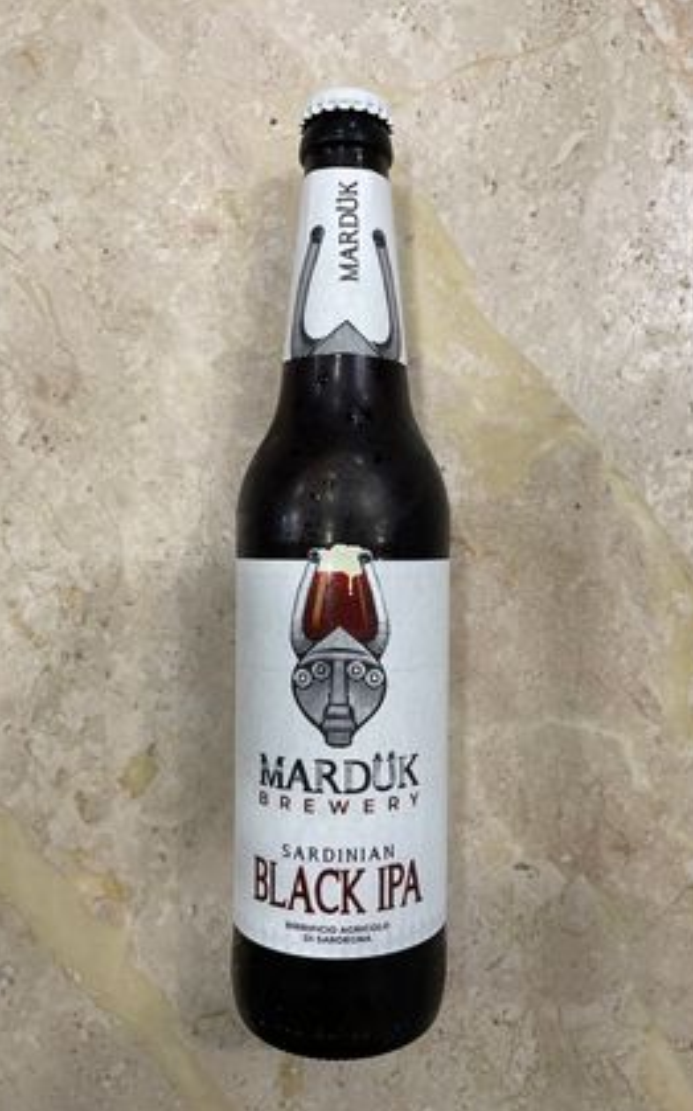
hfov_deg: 44.5
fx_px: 847
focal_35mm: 28
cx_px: 349
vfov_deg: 66.5
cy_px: 558
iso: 100
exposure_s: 1/100
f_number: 1.6
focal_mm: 4.2
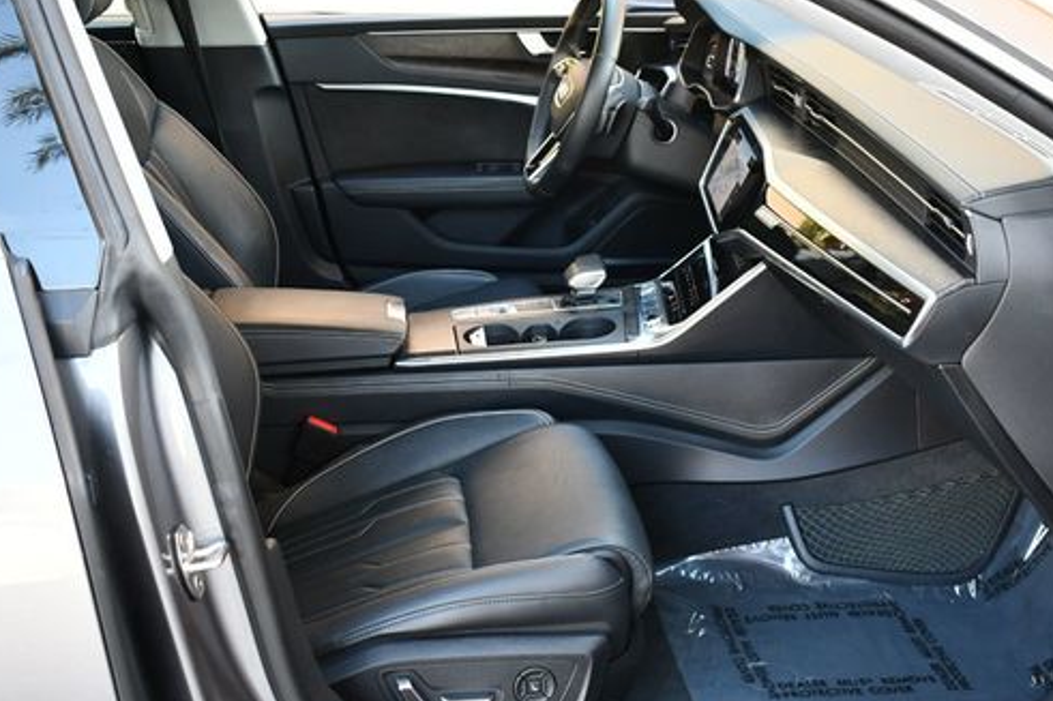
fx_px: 1374
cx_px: 551
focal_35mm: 47
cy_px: 377
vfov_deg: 28.6
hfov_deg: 41.9
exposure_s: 1/160
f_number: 3.5
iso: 800
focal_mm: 18
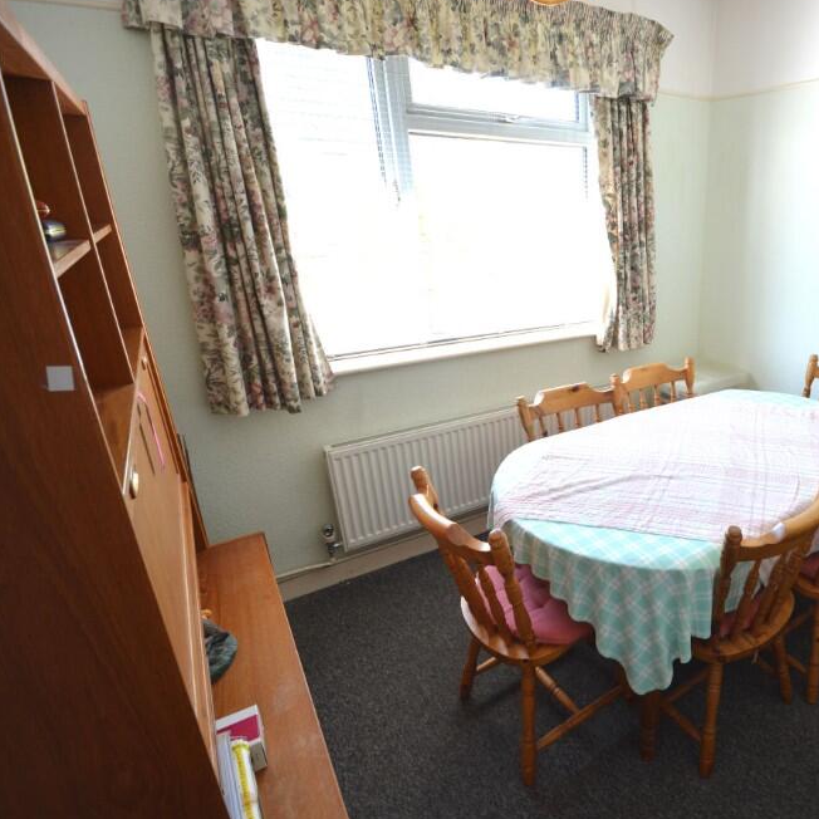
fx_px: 535
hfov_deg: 68.6
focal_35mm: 20
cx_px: 639
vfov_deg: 74.8
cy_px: 410
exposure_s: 1/25
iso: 400
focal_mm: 10
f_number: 8
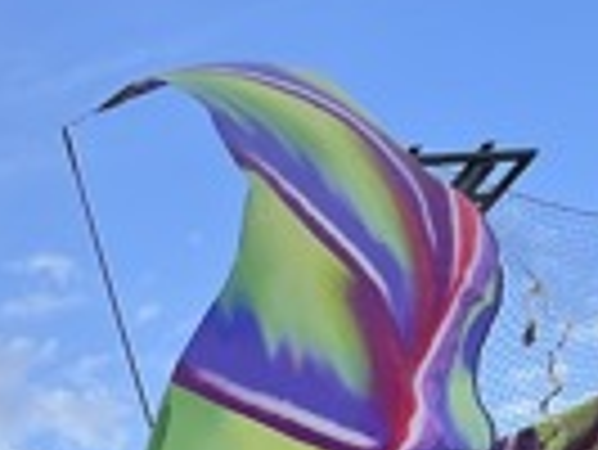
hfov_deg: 12.7
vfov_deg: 10.7
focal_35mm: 125
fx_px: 2161
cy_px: 945
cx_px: -764
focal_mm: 5.7
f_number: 1.5
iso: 50
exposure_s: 1/1058
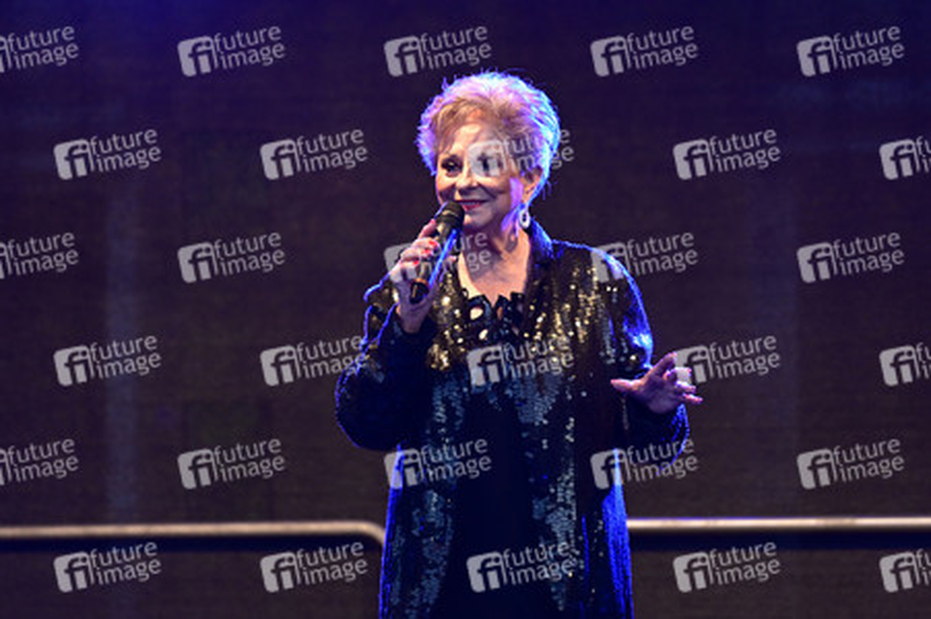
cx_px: 466
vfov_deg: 6.9
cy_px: 310
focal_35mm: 200
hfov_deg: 10.3
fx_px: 5168
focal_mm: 200
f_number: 3.2
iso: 3200
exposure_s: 1/250
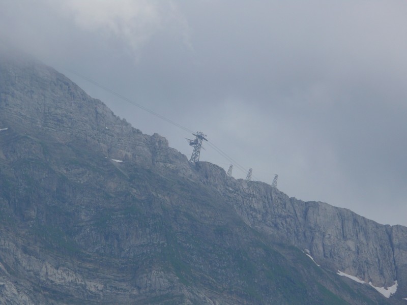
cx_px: 204
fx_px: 4938
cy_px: 152
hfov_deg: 4.7
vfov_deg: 3.5
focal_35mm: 420
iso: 100
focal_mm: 88.8
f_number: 7.1
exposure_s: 1/400
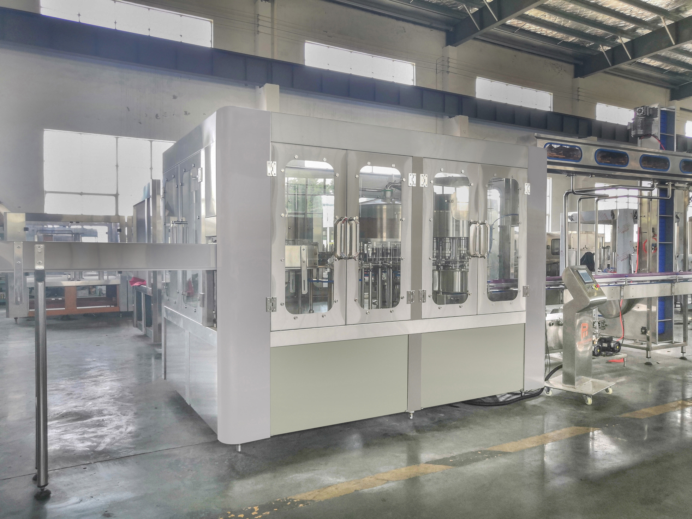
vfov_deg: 51.4
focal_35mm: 27
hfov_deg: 65.3
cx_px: 346
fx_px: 540
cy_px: 260
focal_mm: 3.95
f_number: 1.8
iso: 64
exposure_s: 1/50
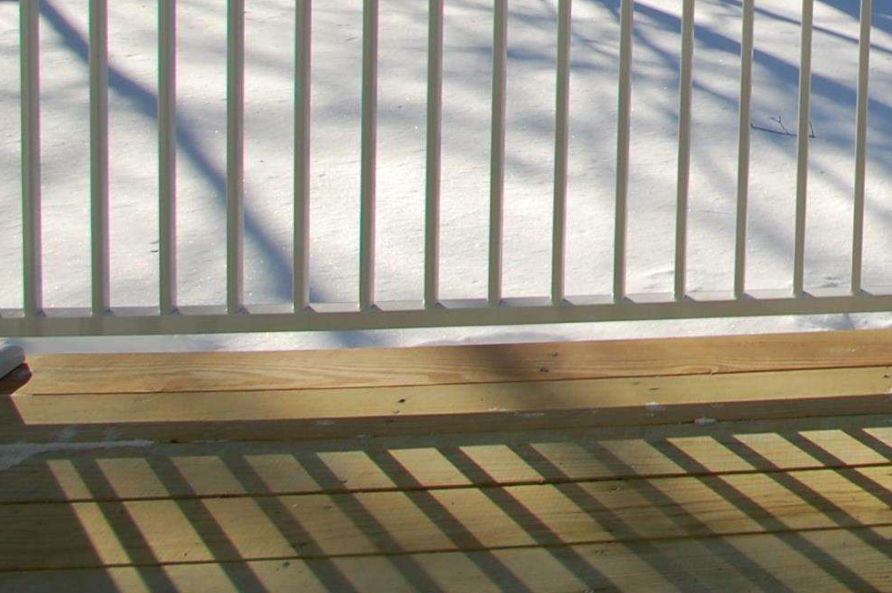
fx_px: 1139
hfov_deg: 33.2
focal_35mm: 46
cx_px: 1118
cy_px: -202
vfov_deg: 24.9
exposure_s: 1/320
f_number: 9
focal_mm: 10
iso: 200
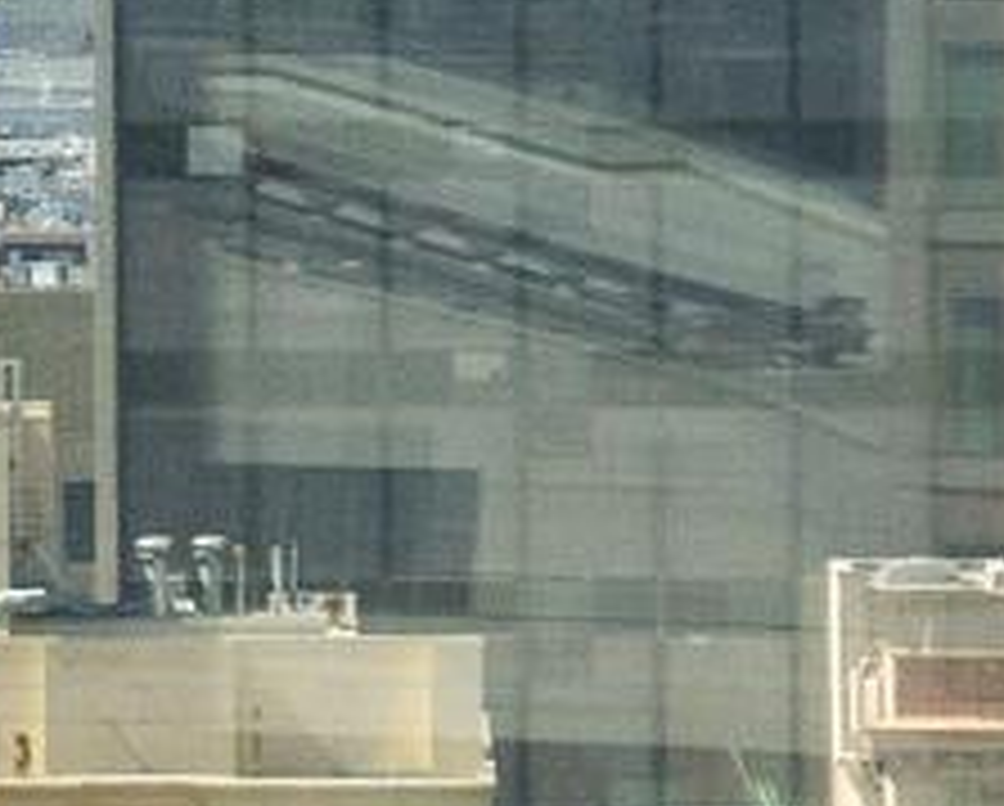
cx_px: -2017
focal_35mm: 681
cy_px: -232
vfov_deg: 2.3
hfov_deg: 2.8
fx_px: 20262
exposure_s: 1/6400
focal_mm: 108
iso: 1250
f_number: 6.3
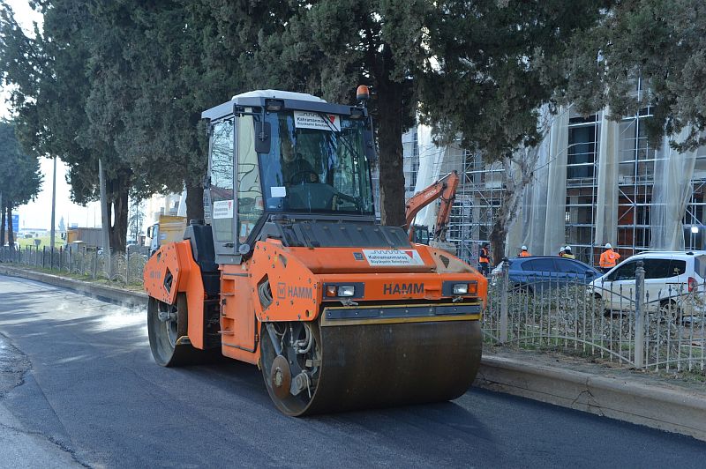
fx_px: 823
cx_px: 353
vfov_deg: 31.8
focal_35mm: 42
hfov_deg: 46.4
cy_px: 234
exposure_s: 1/320
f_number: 5.6
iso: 400
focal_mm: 42
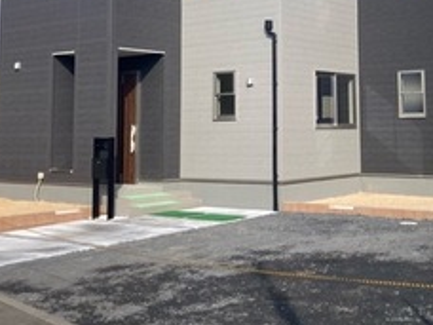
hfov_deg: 32.0
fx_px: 738
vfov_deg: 24.2
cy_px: 40
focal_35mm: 59
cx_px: 334
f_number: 1.8
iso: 20
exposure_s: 1/1473
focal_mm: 3.99
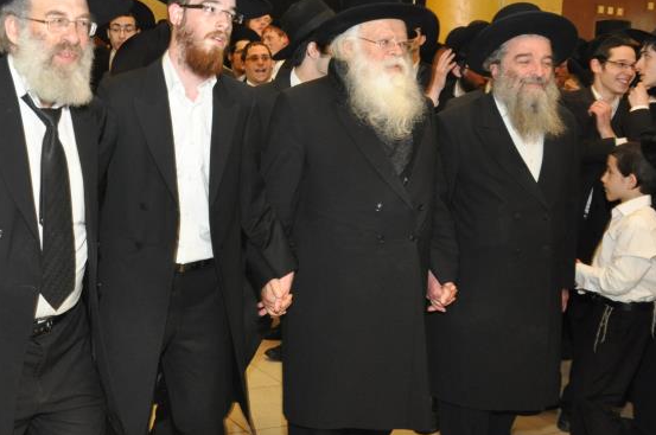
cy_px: 168
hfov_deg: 38.4
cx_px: 147
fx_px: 910
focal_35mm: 50
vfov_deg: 26.8
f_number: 5
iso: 800
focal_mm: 18
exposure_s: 1/50
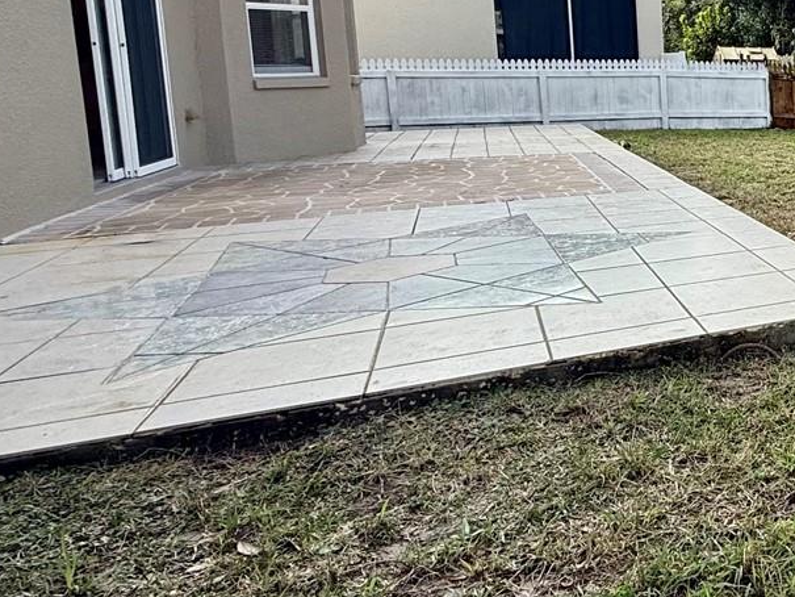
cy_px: 145
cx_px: 996
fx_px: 850
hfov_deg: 36.2
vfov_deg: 37.7
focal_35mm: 37
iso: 64
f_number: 2.2
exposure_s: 1/864
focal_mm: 2.22
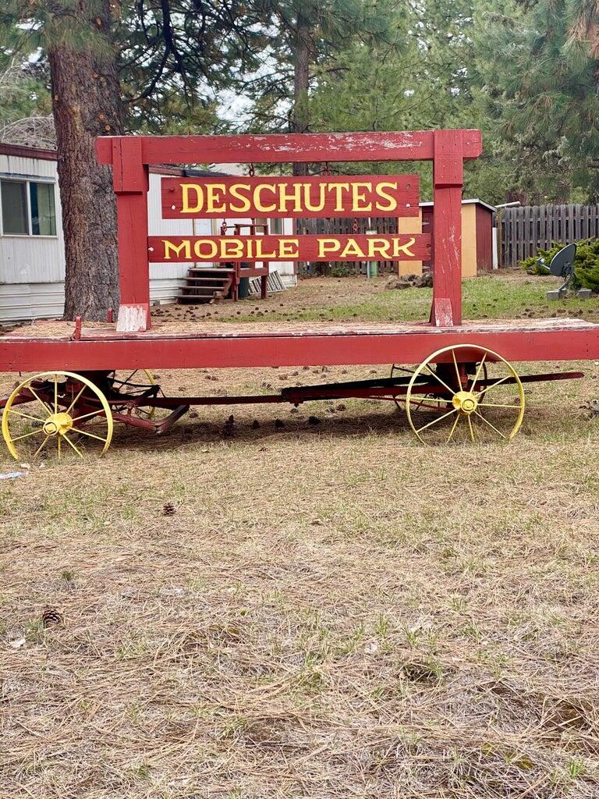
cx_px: 300
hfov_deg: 28.0
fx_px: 1200
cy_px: 400
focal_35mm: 52
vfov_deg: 36.8
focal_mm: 6
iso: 20
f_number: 2
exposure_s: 1/129
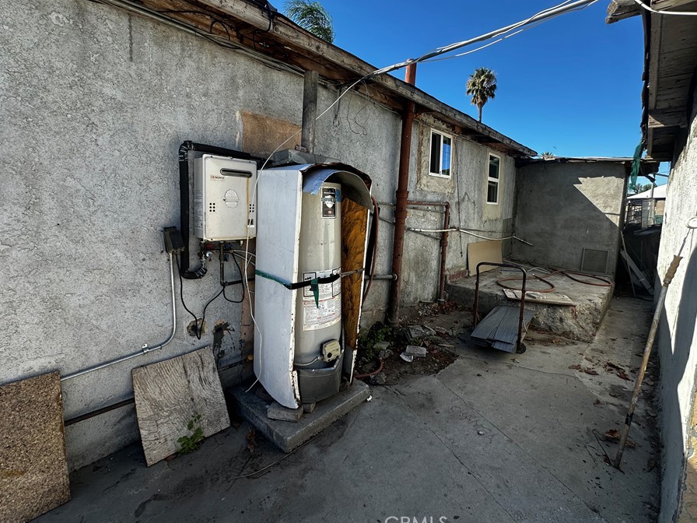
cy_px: 236
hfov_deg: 94.5
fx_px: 322
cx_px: 361
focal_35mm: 16
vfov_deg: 77.9
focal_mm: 2.22
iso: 40
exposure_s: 1/622
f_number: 2.2
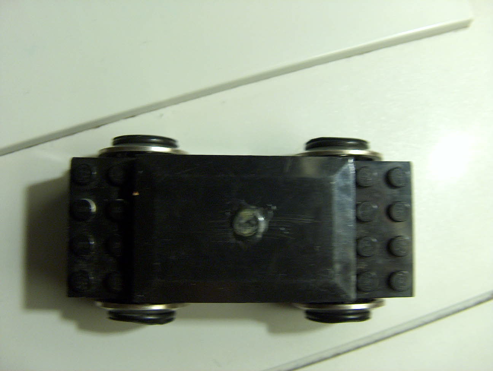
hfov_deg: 50.1
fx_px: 528
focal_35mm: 37
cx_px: 246
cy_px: 186
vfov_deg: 38.8
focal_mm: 7.6
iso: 200
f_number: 2.8
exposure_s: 1/15
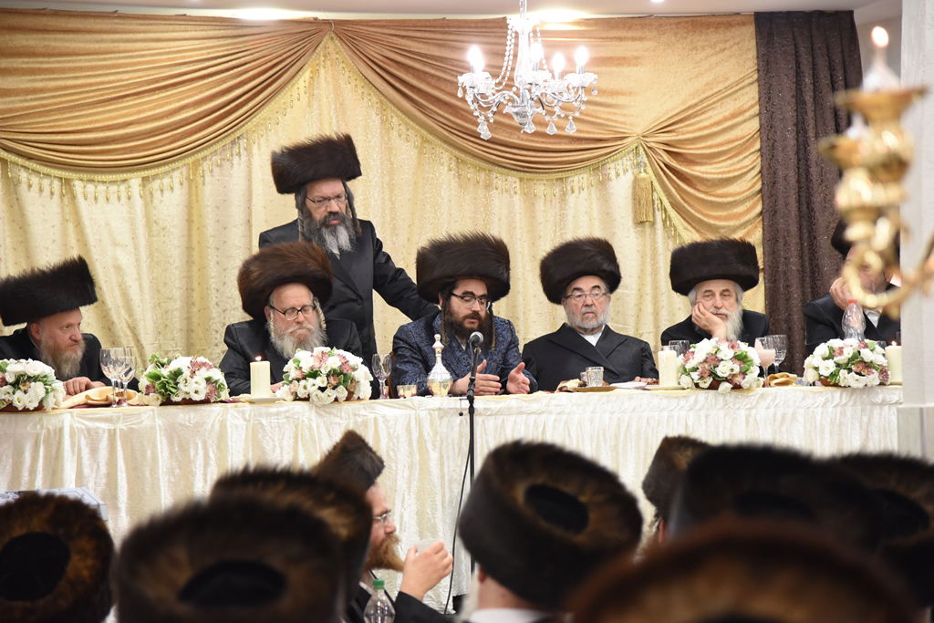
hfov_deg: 19.5
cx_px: 467
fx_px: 2724
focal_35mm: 105
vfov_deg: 13.0
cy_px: 312
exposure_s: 1/125
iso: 2500
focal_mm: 105
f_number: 4.5
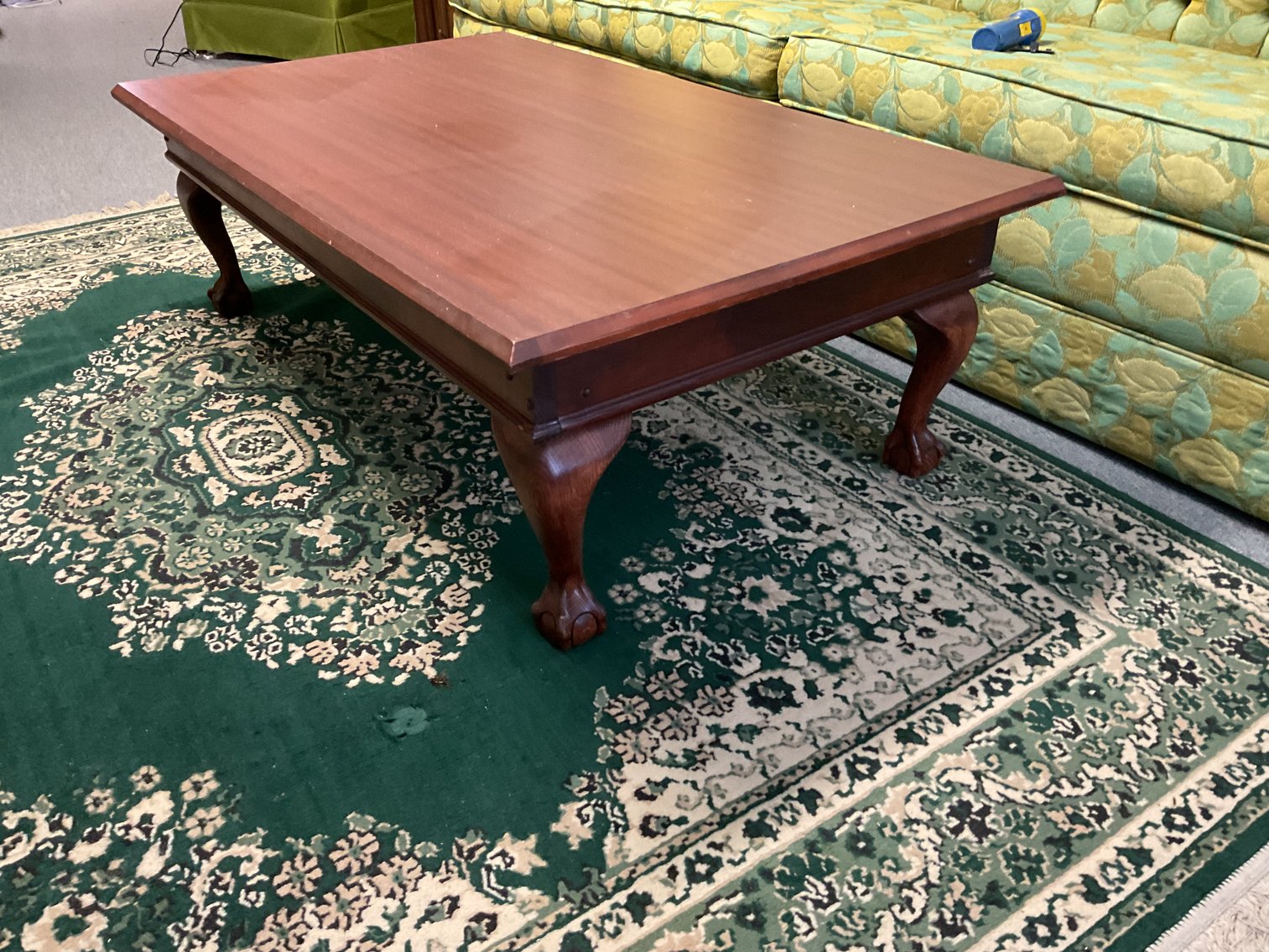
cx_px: 634
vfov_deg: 48.2
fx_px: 1063
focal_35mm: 29
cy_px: 476
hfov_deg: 61.7
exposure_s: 1/30
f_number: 1.8
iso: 250
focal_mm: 3
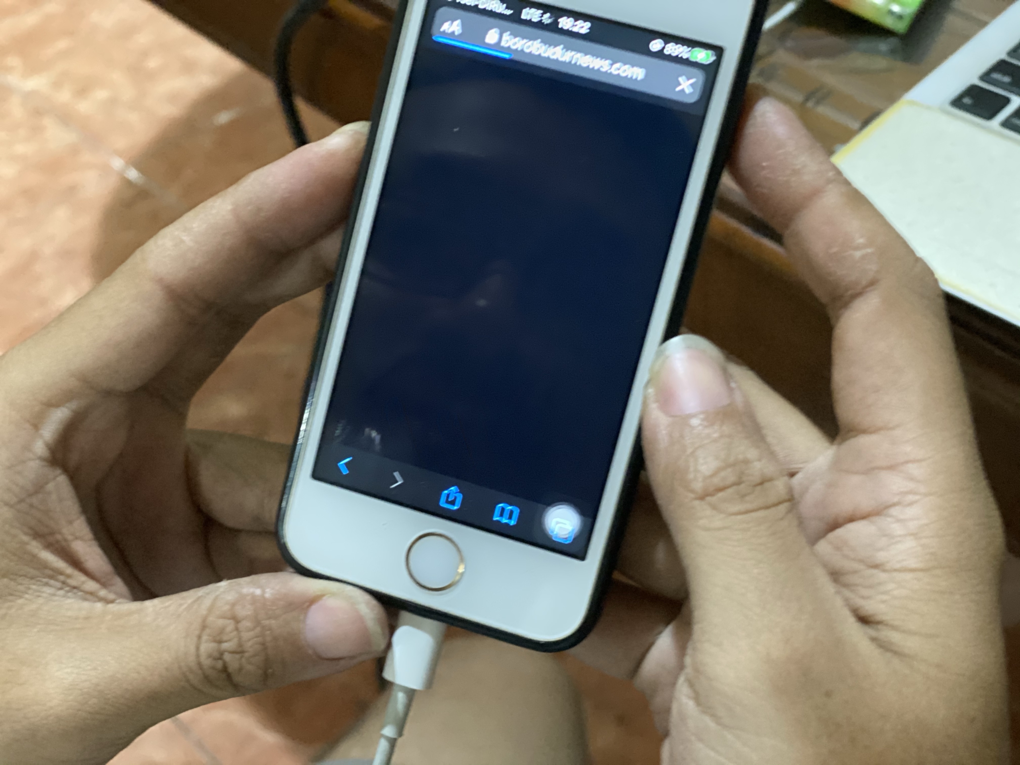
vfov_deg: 28.0
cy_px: 382
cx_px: 510
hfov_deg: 36.8
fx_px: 1532
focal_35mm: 52
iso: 1000
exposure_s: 1/14
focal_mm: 6
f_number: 2
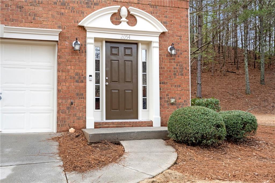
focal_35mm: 35
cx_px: 138
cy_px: 92
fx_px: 267
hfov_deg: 54.4
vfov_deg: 37.8
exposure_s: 1/250
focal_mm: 35
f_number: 8
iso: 640
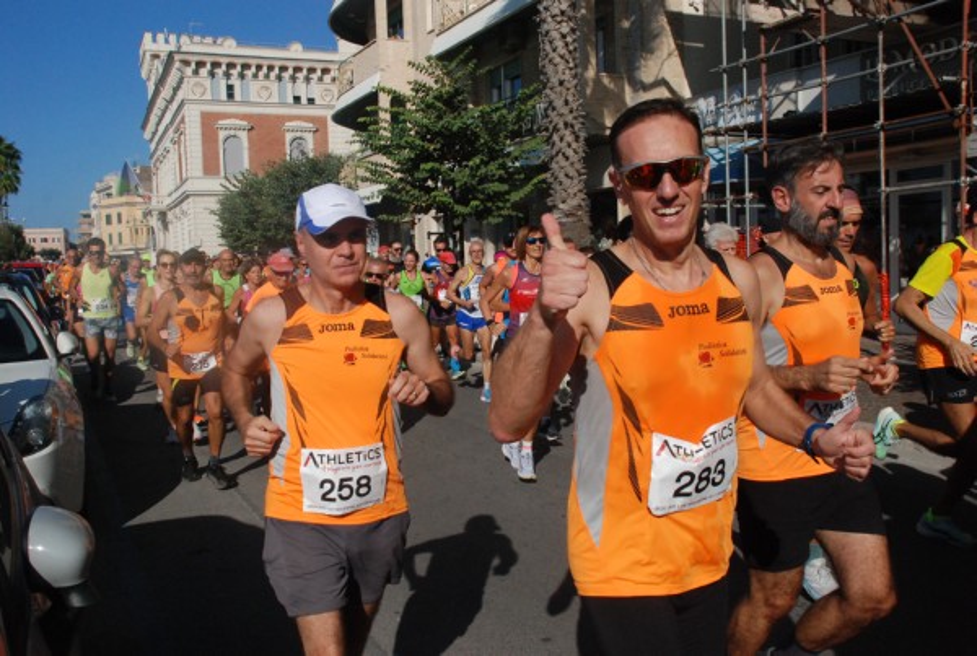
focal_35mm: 33
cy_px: 328
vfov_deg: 40.2
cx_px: 488
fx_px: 898
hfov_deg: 57.1
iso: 1000
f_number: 10
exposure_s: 1/2500
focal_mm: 22
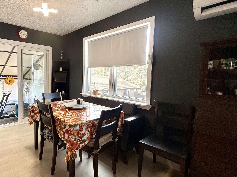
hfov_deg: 79.1
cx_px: 79
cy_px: 84
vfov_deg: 65.9
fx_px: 137
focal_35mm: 20
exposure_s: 1/120
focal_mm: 2.22
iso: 50
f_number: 2.2
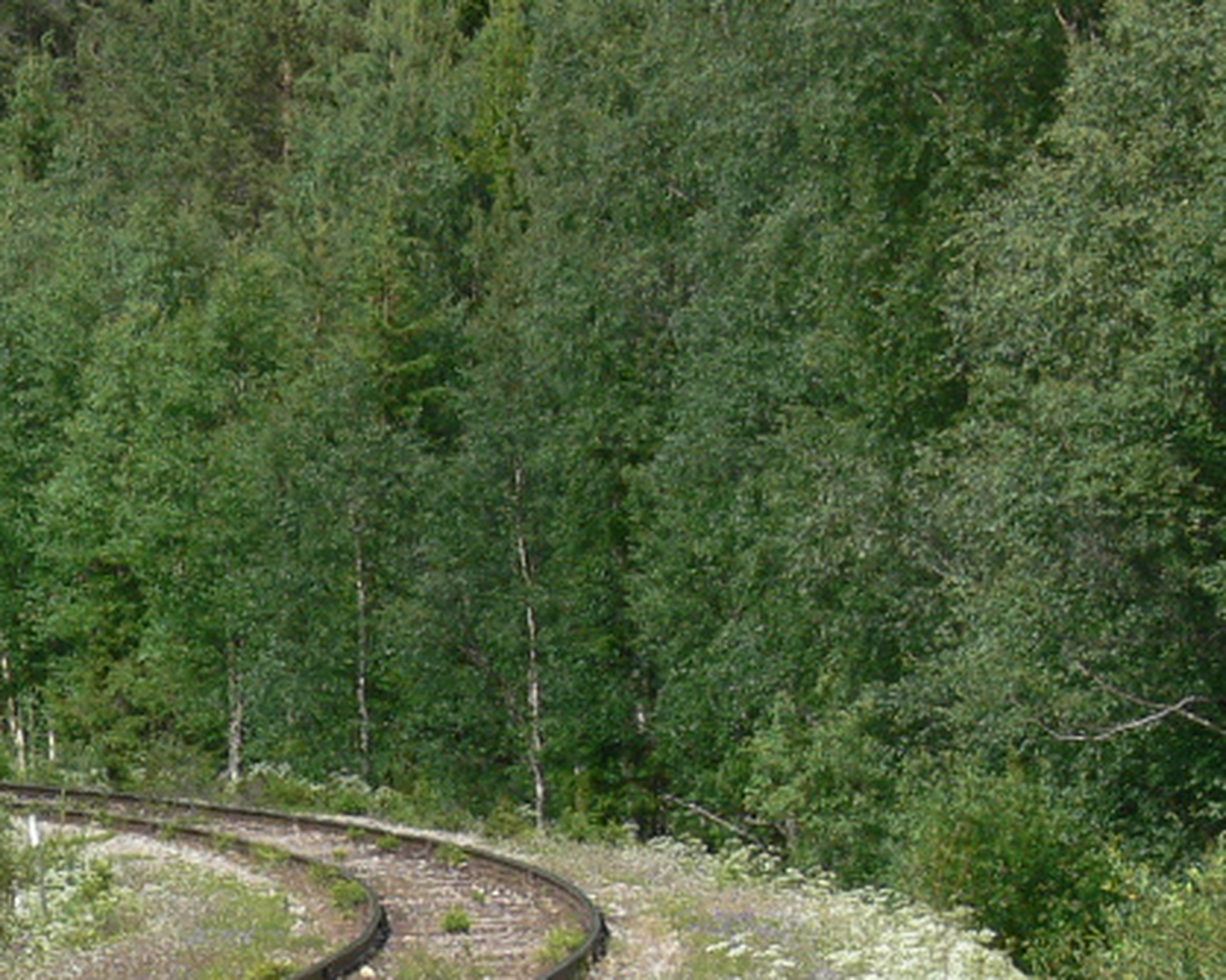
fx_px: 16683
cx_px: -534
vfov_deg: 3.4
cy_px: 769
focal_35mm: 460
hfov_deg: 4.2
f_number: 5.6
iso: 80
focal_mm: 25.9
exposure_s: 1/250
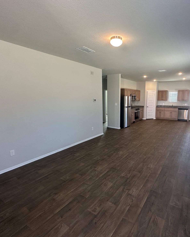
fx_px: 134
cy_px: 117
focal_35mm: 19
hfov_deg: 69.8
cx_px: 118
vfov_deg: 83.3
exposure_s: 1/120
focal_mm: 2.22
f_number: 2.2
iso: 250
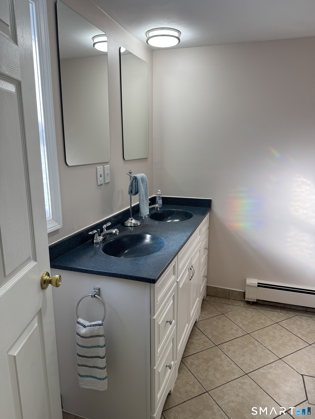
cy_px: 210
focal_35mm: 24
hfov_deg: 56.8
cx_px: 158
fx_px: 291
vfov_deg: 71.6
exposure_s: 1/126
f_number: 1.78
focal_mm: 6.76
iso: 64
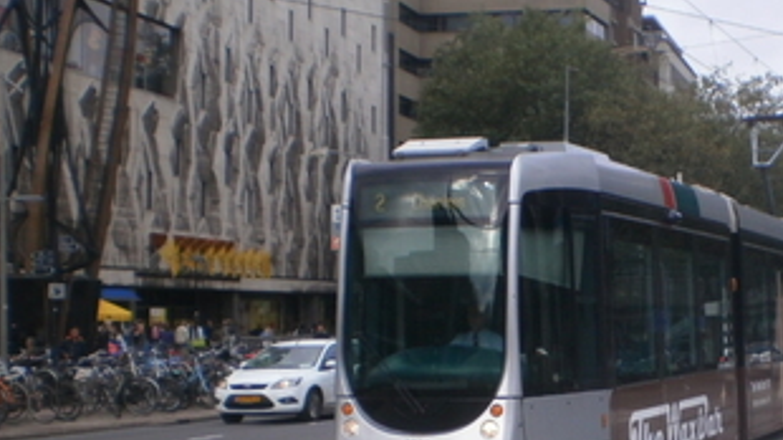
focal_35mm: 76
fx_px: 1577
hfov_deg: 27.2
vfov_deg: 15.7
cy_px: 359
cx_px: 649
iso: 100
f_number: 4.6
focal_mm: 6.3
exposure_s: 1/400
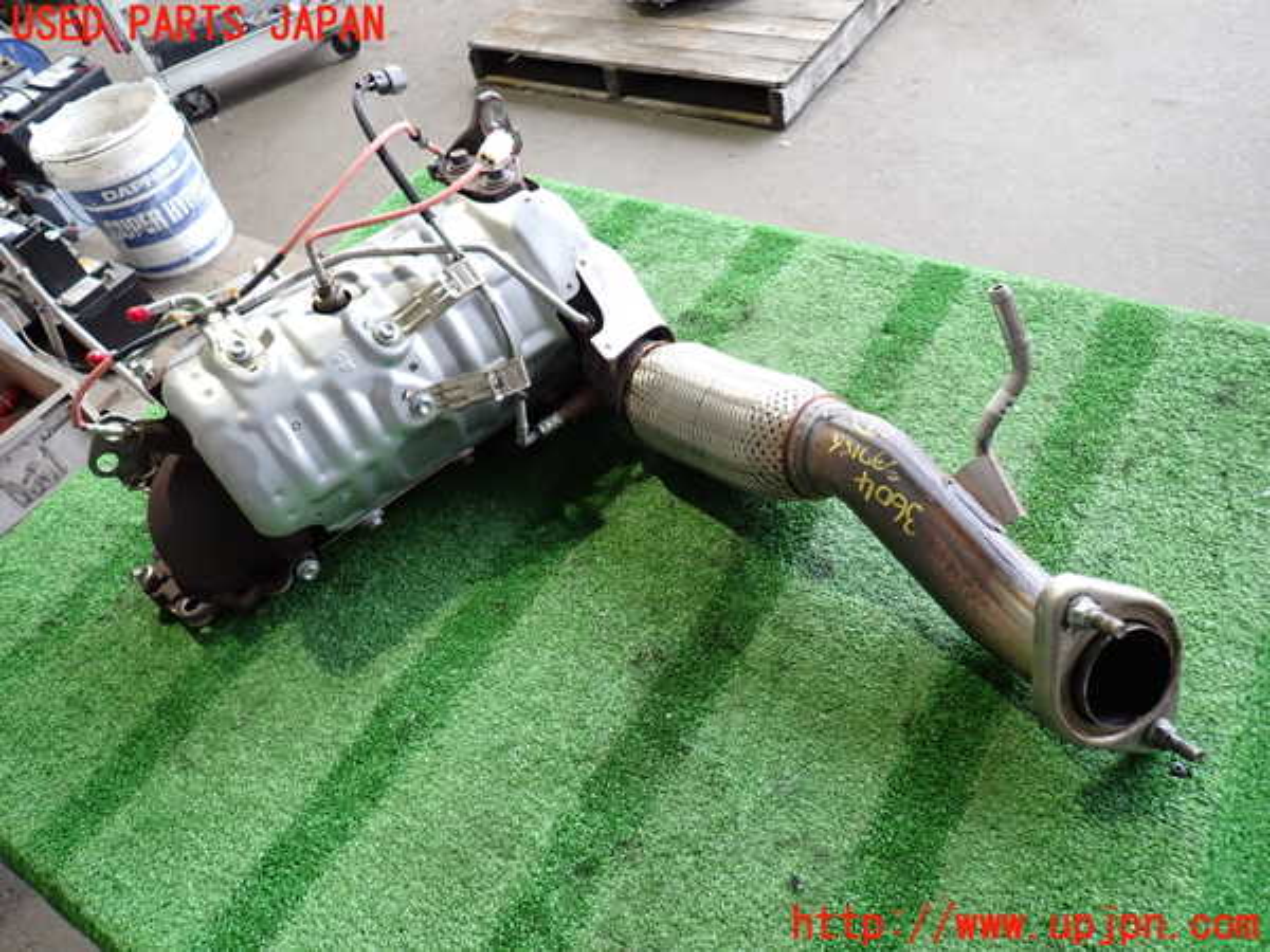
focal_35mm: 25
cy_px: 476
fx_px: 917
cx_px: 635
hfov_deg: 69.4
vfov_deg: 54.9
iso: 200
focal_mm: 4.5
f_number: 2
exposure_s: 1/30
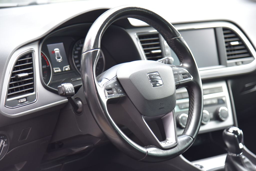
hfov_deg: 18.3
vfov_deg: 12.2
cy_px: 86
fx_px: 797
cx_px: 128
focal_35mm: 112
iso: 500
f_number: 4
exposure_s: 1/50
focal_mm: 112
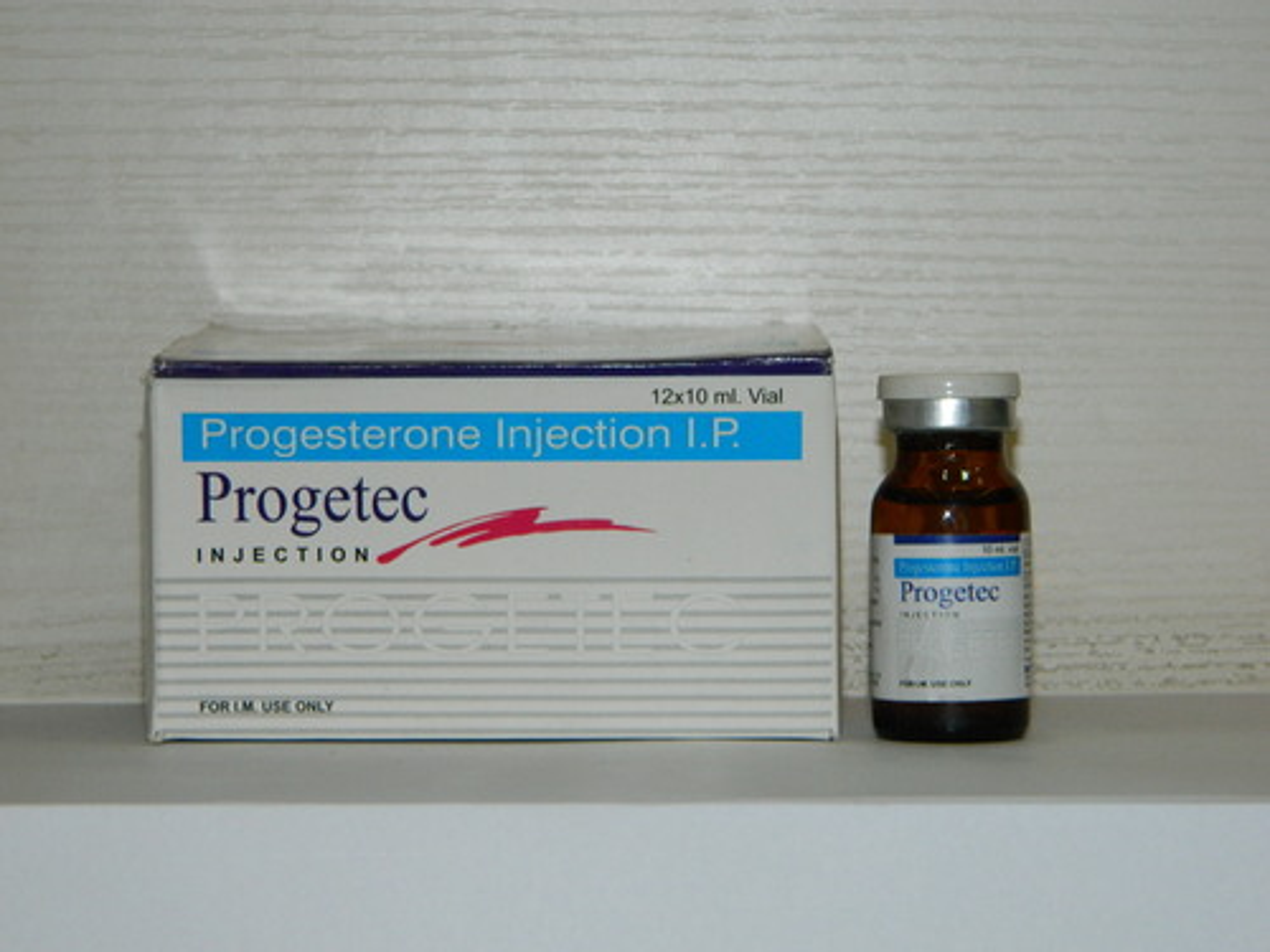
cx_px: 635
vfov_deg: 14.4
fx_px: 3779
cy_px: 476
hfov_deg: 19.1
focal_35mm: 103
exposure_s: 1/60
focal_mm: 18.6
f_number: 4.5
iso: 200
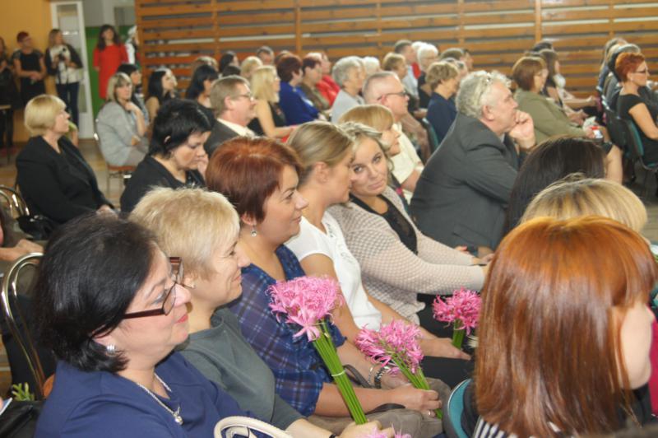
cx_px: 329
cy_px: 219
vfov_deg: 25.7
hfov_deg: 37.9
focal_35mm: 52
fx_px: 959
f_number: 5
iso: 800
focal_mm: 35
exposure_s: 1/20
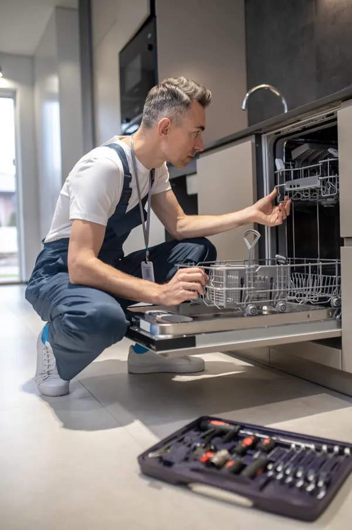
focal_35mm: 35
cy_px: 265
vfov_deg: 54.5
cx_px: 176
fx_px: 514
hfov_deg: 37.8
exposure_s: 1/160
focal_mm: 35
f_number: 2.2
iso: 400
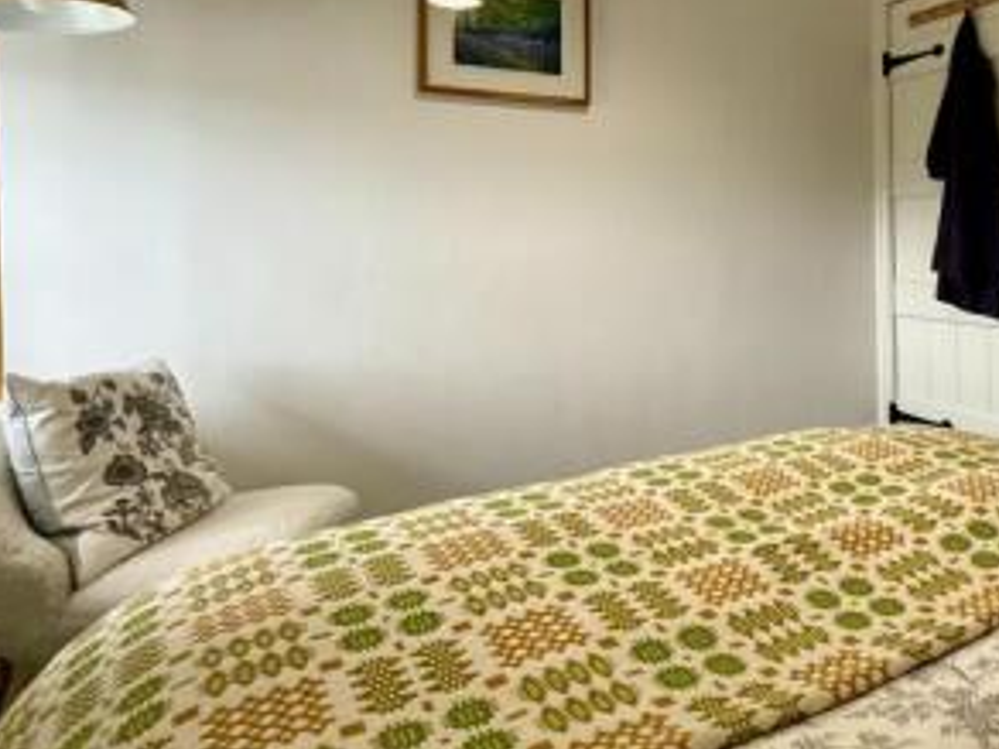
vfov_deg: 48.4
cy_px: 217
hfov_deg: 59.8
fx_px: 808
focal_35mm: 28
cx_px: 758
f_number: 2.2
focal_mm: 2.22
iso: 250
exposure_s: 1/50
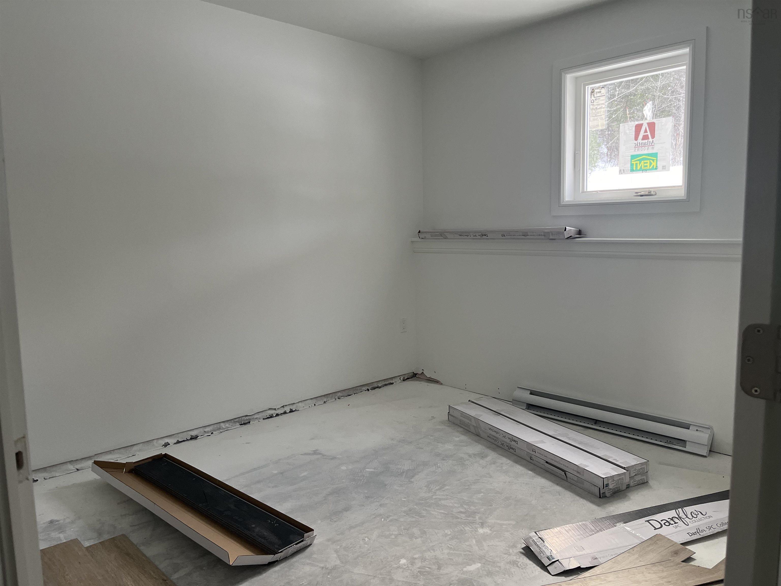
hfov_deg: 67.3
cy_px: 293
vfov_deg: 53.1
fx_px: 587
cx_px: 390
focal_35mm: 26
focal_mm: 5.1
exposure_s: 1/113
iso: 125
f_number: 1.6
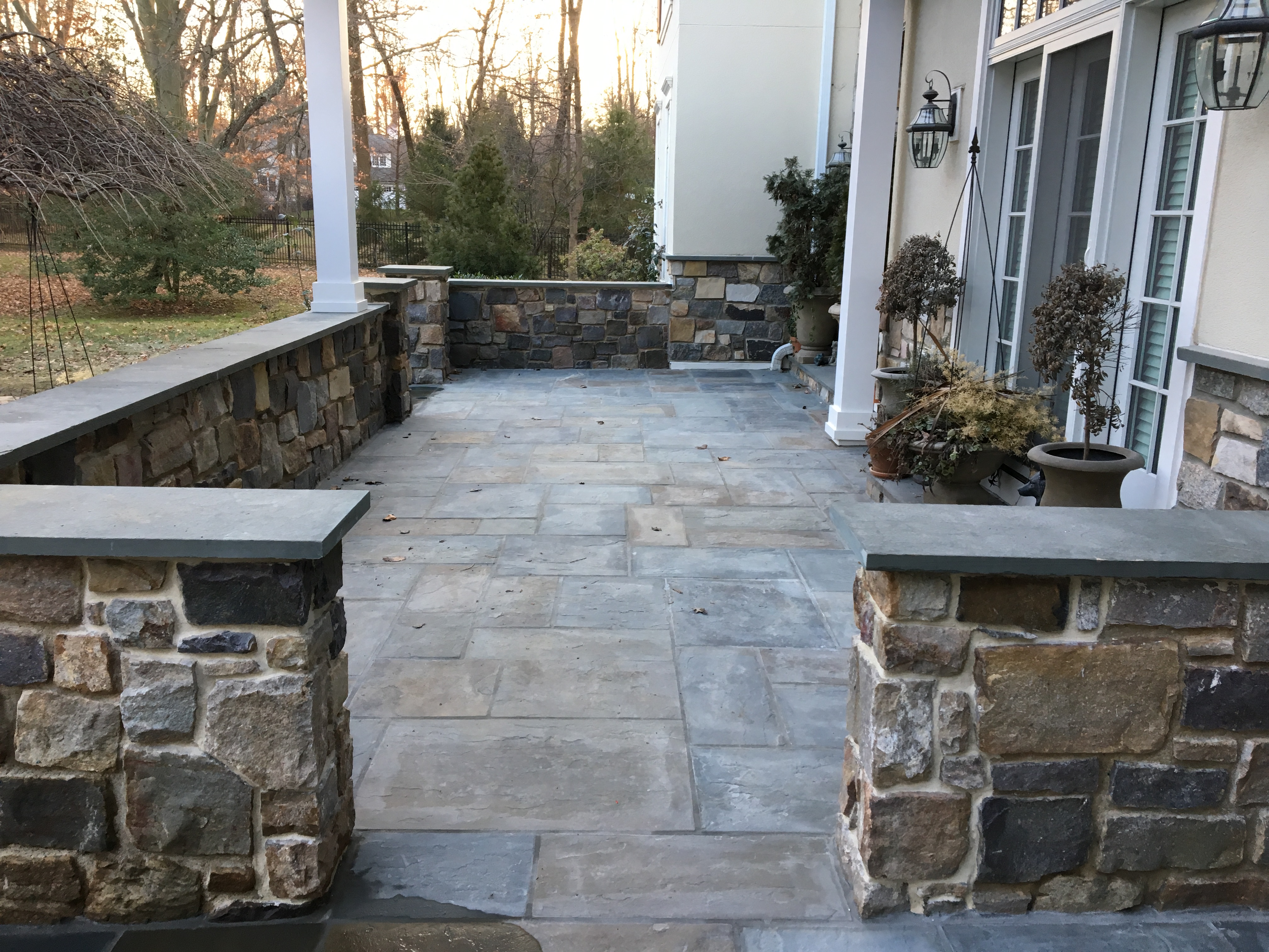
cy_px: 476
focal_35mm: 29
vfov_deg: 48.2
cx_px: 634
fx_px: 1063
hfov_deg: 61.7
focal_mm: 4.15
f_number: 2.2
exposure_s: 1/30
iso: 25
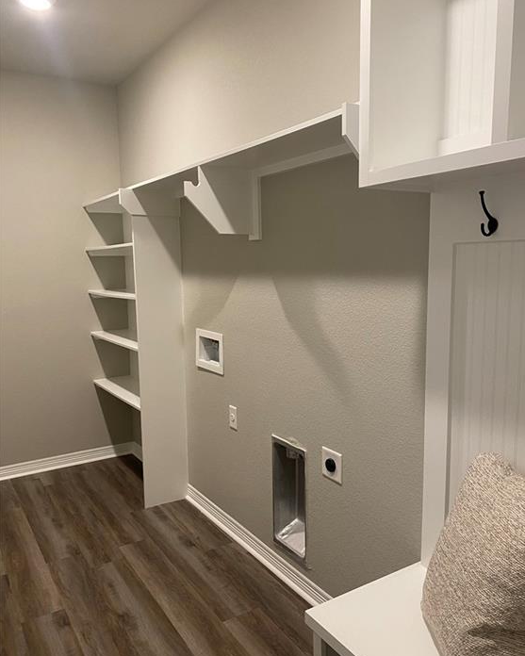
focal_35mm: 28
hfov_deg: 51.5
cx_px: 270
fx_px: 544
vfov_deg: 62.2
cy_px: 345
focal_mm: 4.25
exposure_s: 1/60
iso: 160
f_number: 1.8
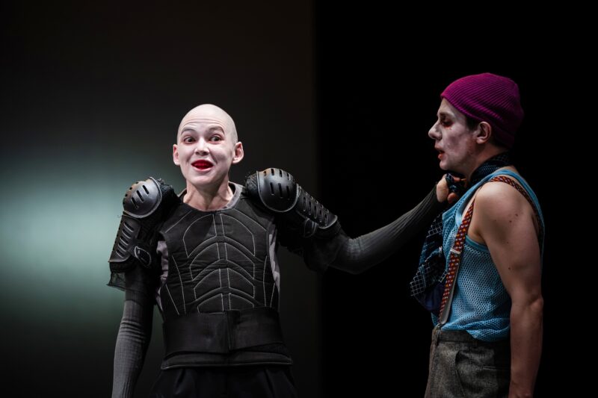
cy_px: 199
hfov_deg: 10.8
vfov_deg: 7.2
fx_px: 3155
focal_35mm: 190
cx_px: 299
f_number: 2.8
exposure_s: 1/125
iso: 1600
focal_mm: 190
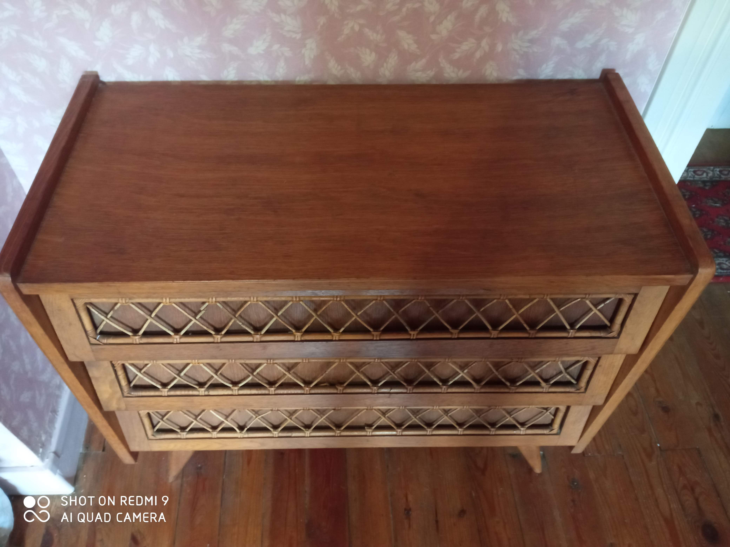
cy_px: 274
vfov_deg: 51.4
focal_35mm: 27
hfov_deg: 65.3
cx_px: 365
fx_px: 569
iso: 1550
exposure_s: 1/14.3
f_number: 2.2
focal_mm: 3.79
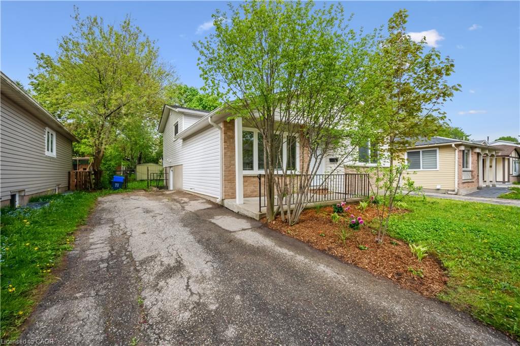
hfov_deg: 98.6
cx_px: 260
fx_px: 224
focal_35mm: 16
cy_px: 173
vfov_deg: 75.4
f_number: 18
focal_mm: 15.5
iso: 250
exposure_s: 1/80
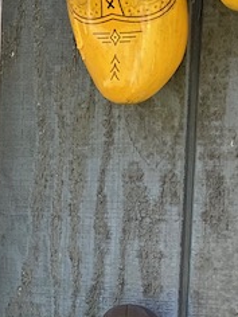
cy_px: 320
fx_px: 1393
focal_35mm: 152
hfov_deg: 9.0
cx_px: -284
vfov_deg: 12.8
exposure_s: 1/121
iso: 32
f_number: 1.8
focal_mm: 3.99
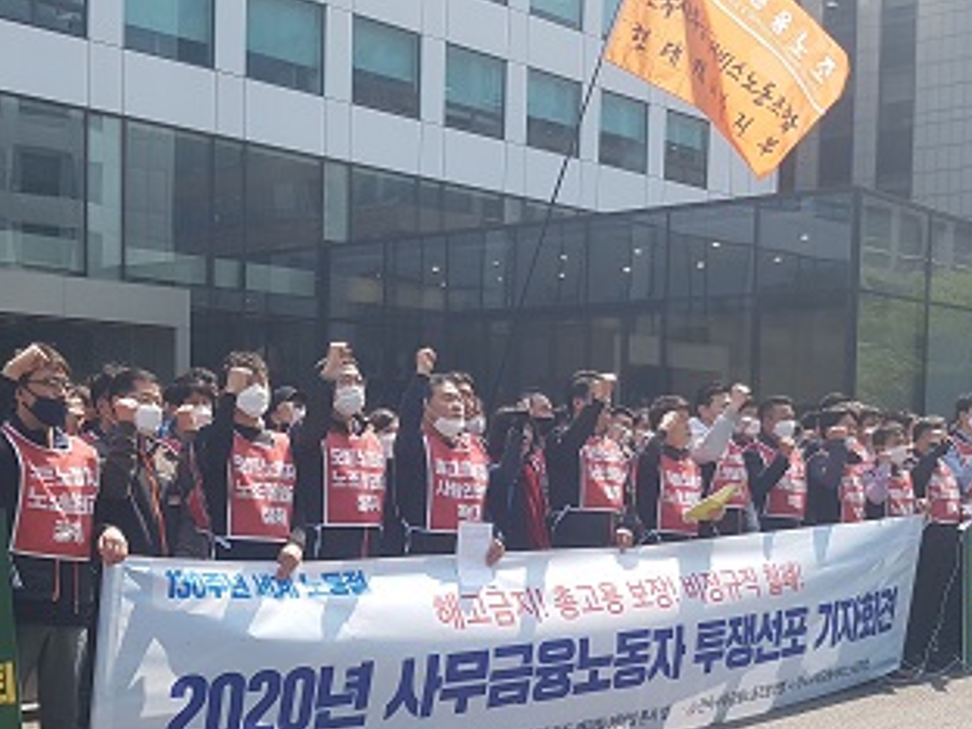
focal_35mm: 50
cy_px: 520
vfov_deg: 28.8
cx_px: 551
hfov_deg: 38.1
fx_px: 1404
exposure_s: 1/1472
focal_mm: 4.2
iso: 50
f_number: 1.7
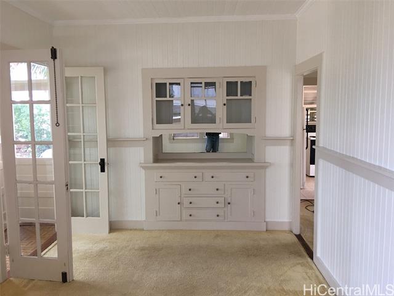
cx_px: 197
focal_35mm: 29
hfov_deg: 61.7
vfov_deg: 48.2
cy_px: 148
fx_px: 330
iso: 40
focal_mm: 4.15
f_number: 2.2
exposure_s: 1/30
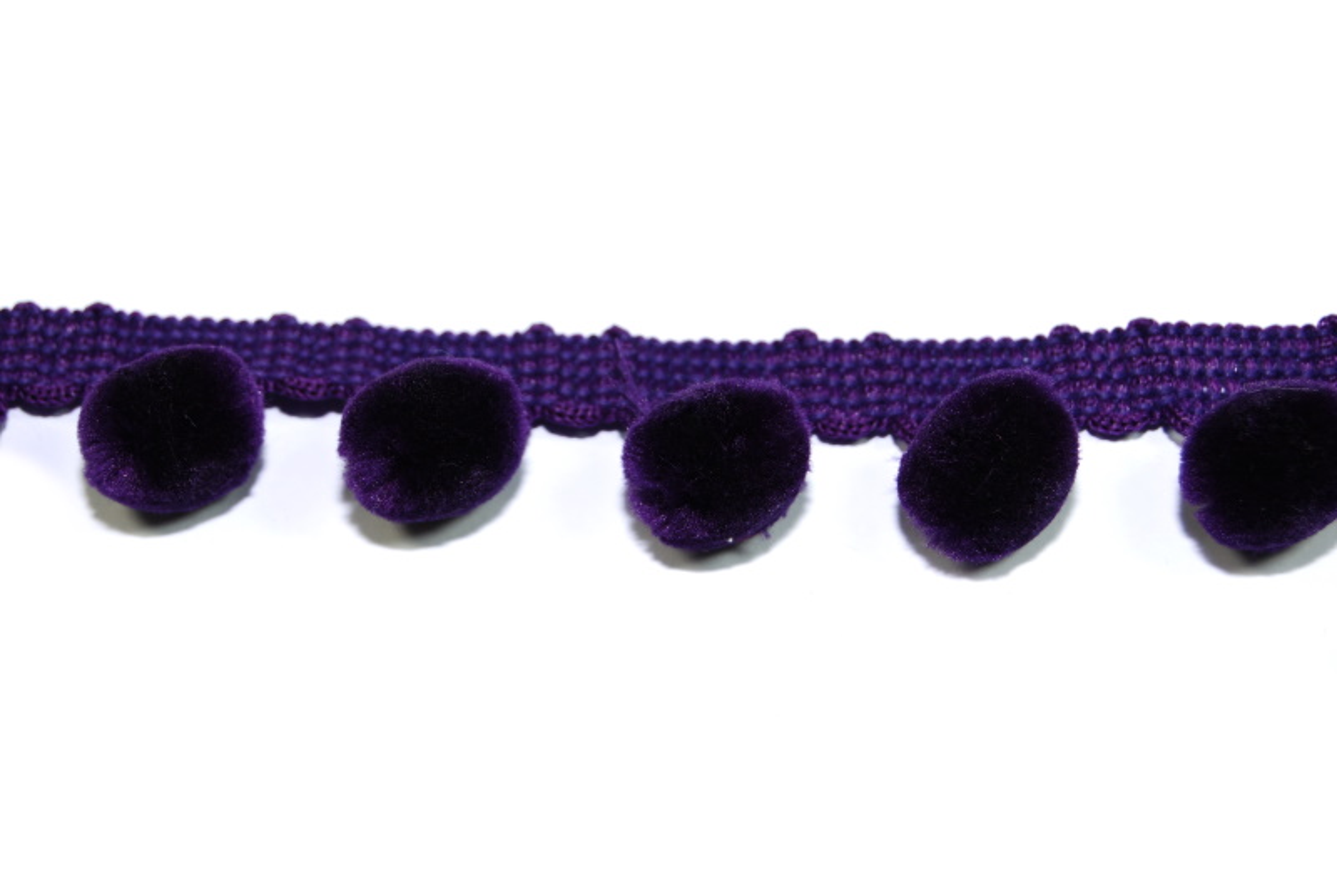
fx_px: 3068
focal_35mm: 82
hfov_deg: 24.6
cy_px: 448
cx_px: 668
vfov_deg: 16.6
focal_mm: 55
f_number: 5.6
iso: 200
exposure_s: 1/125
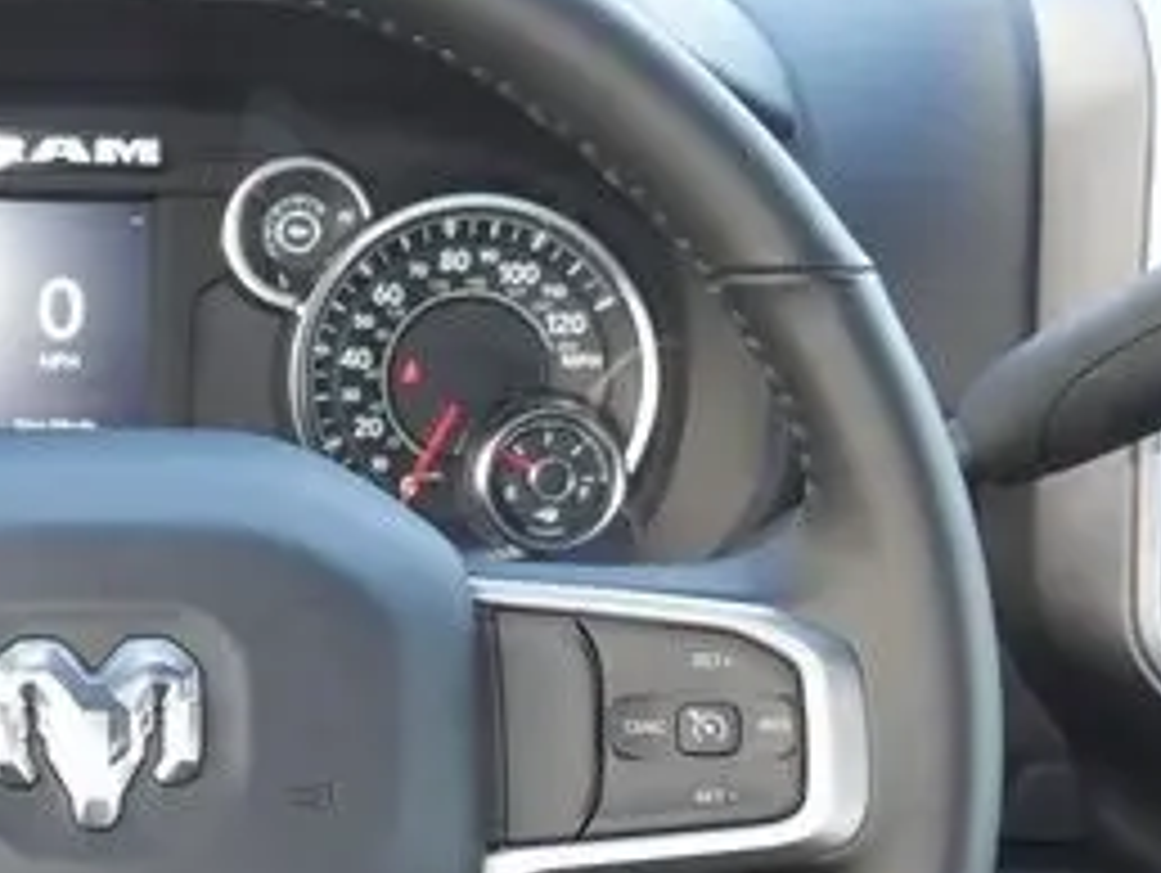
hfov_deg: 17.7
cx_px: 90
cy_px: 745
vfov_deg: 13.5
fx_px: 3659
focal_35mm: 109
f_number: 4.7
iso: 400
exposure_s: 1/60
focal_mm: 22
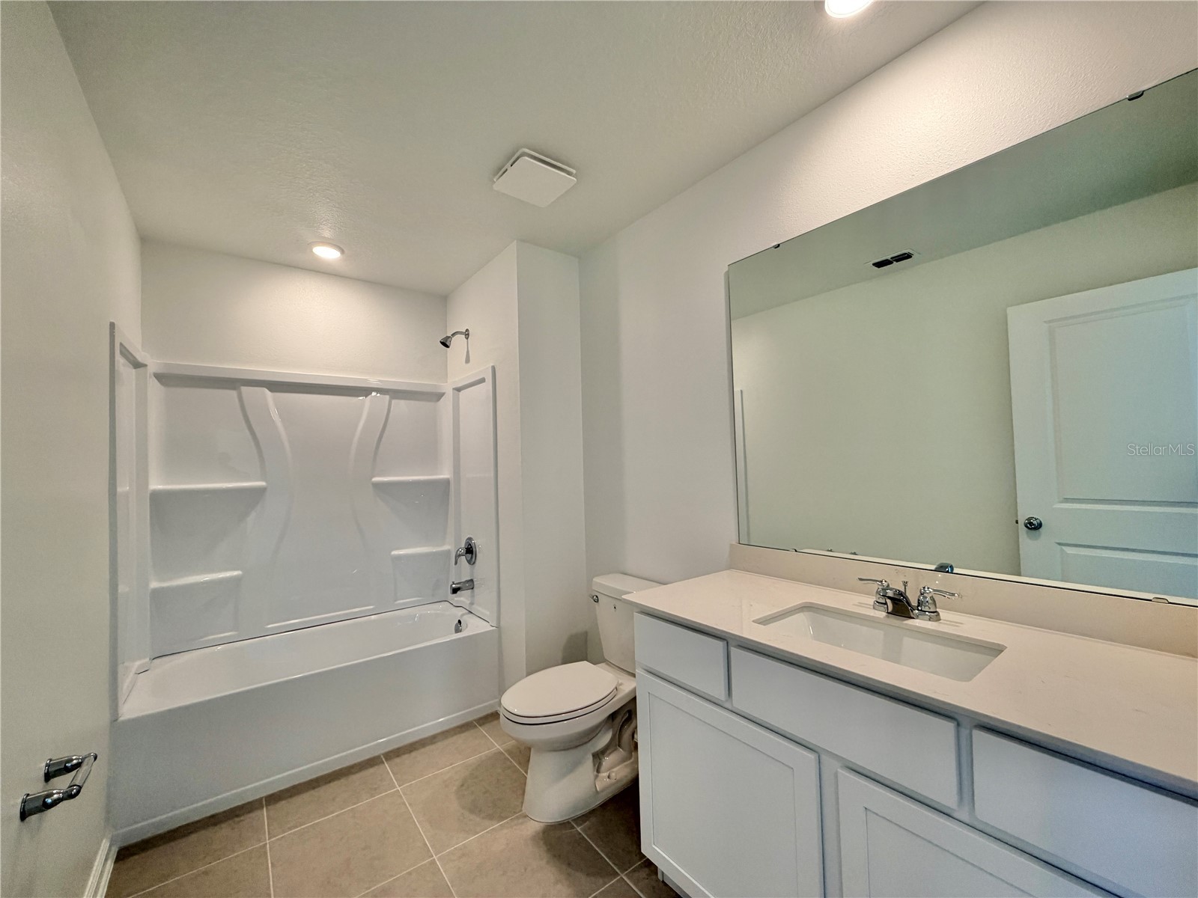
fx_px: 485
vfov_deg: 85.7
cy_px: 449
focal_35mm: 14
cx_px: 599
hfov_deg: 102.1
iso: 125
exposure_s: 1/120
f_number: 2.2
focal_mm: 2.22
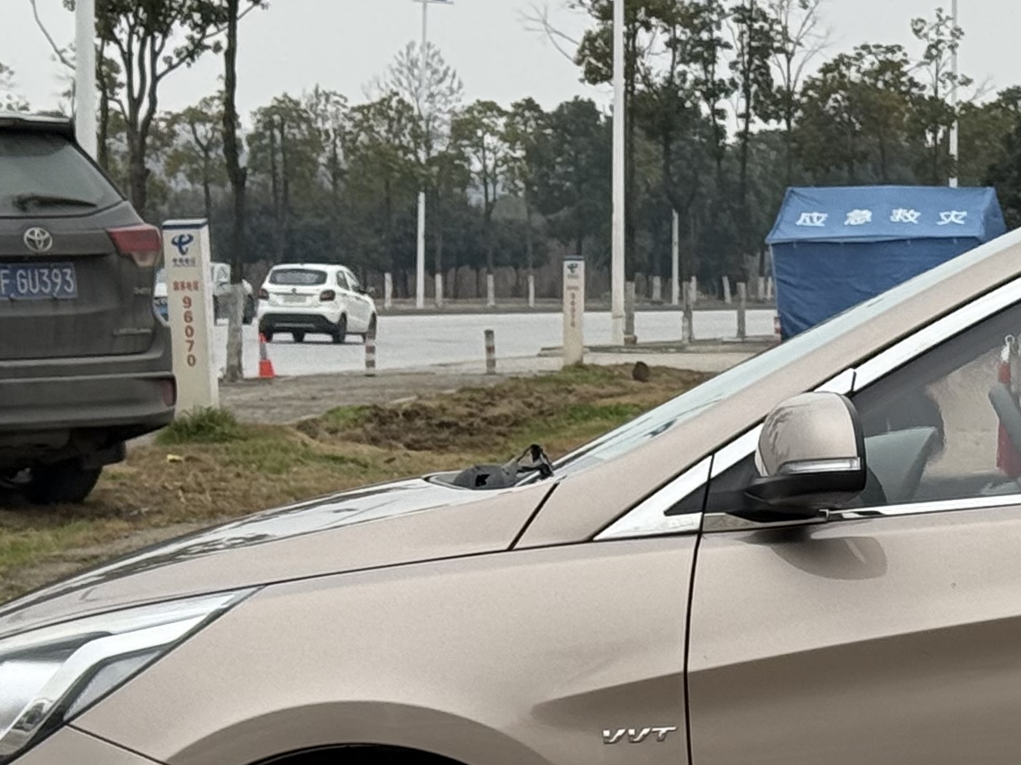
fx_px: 4895
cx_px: 1351
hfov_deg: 11.6
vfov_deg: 8.9
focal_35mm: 166
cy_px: 619
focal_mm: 6.76
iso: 64
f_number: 1.78
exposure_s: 1/1000
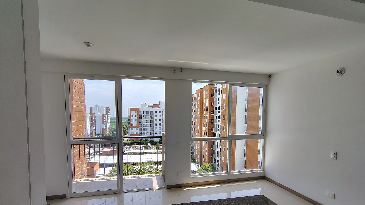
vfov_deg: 60.2
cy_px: 129
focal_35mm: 18
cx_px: 186
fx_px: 174
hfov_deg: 92.7
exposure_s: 1/530
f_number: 2.2
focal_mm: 2.13
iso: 100
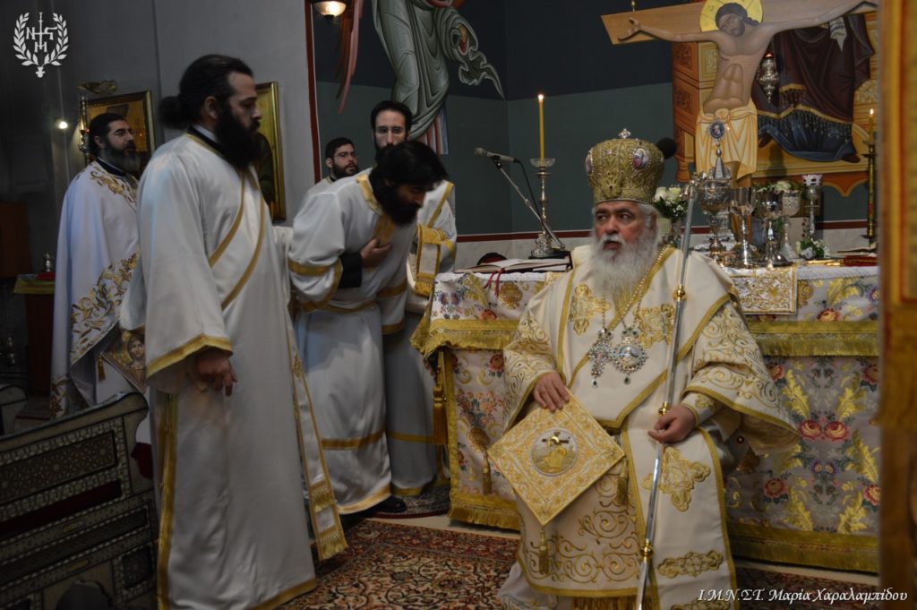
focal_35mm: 34
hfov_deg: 55.1
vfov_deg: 38.3
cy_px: 305
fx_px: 878
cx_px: 458
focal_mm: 23
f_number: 3.8
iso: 400
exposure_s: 1/50
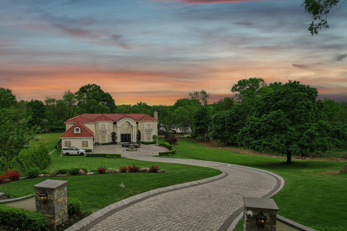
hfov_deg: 69.0
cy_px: 128
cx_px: 147
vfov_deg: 49.5
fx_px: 251
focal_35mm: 26
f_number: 2.8
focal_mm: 8.4
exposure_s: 1/1000
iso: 100
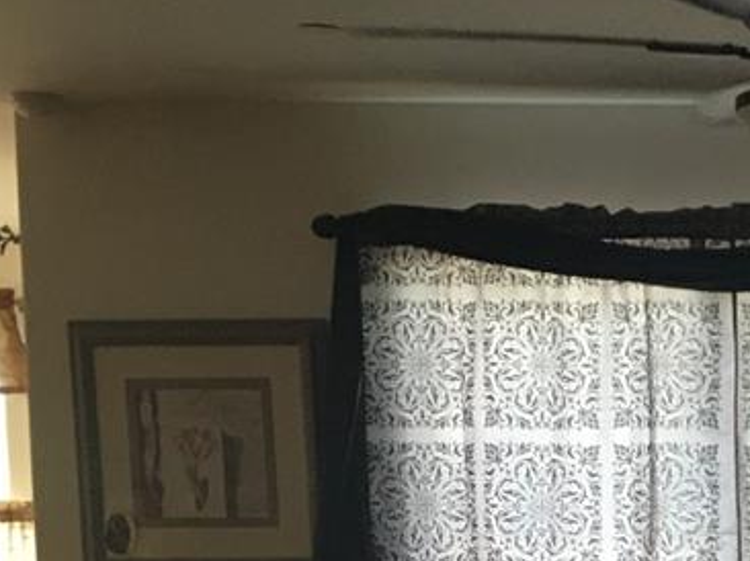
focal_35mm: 119
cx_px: 1240
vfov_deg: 11.9
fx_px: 2577
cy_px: 835
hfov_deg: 14.9
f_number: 2.2
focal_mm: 4.15
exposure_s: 1/30
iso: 40
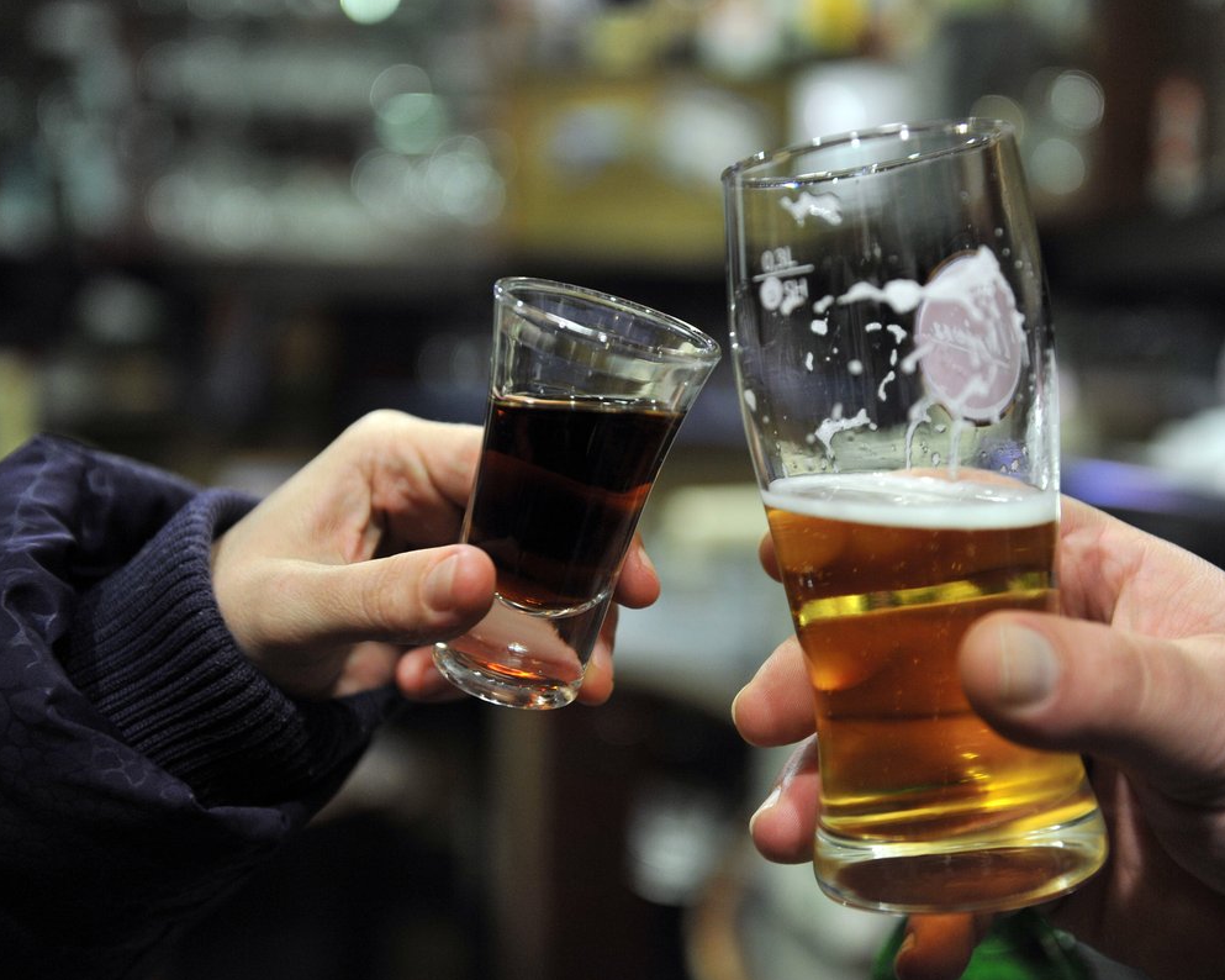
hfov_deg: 36.6
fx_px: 1849
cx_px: 655
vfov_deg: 29.7
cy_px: 491
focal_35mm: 51
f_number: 2.8
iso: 1600
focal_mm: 45
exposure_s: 1/50
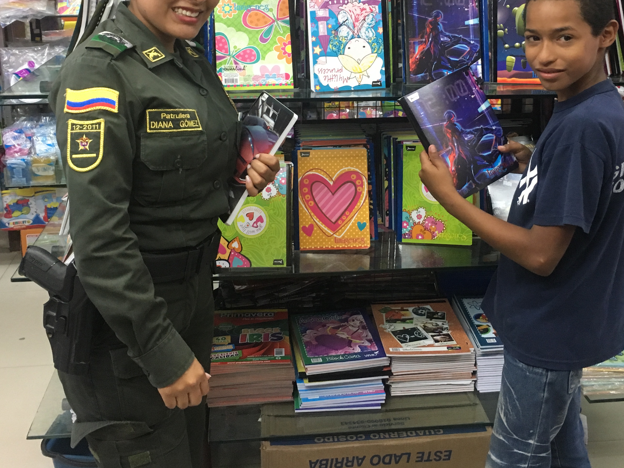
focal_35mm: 45
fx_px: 811
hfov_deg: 42.1
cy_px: 107
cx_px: 332
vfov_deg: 31.5
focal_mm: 4.15
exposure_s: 1/30
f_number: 2.2
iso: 160
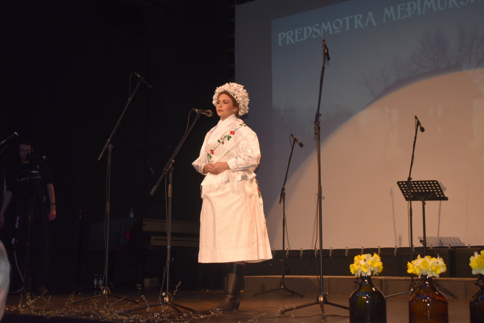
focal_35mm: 52
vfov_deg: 25.8
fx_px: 706
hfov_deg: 37.8
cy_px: 162
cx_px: 242
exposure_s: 1/125
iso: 1250
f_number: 4.5
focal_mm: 35
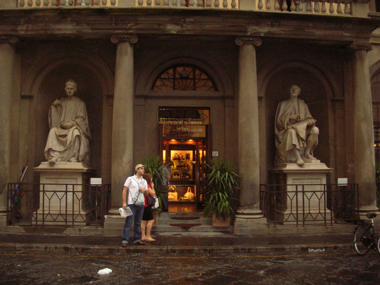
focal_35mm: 35
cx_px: 190
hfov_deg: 52.7
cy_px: 142
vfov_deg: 40.6
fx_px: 384
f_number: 2.8
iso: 200
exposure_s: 1/60.1
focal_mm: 5.8
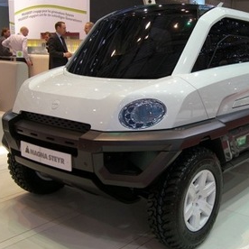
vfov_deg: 34.7
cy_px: 115
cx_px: 154
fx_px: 399
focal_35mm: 49
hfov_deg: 34.5
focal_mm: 7.2
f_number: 3.2
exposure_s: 1/40
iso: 80
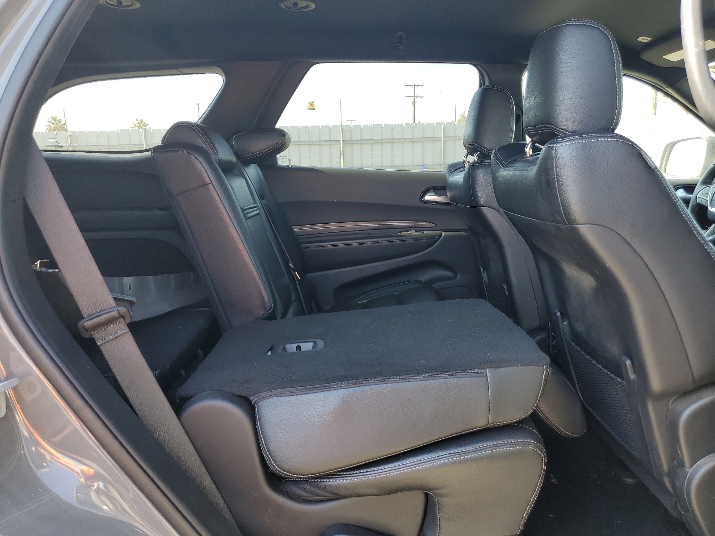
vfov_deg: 53.1
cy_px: 268
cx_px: 358
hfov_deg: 67.3
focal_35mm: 26
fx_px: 537
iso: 50
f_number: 1.5
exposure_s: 1/135
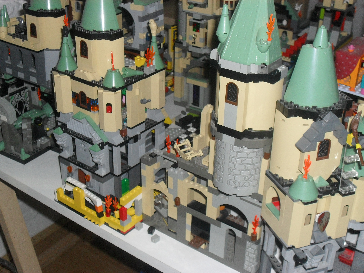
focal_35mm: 49
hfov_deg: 38.9
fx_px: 515
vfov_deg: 29.7
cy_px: 136
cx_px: 182
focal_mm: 8.7
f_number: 3.9
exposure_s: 1/45
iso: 200
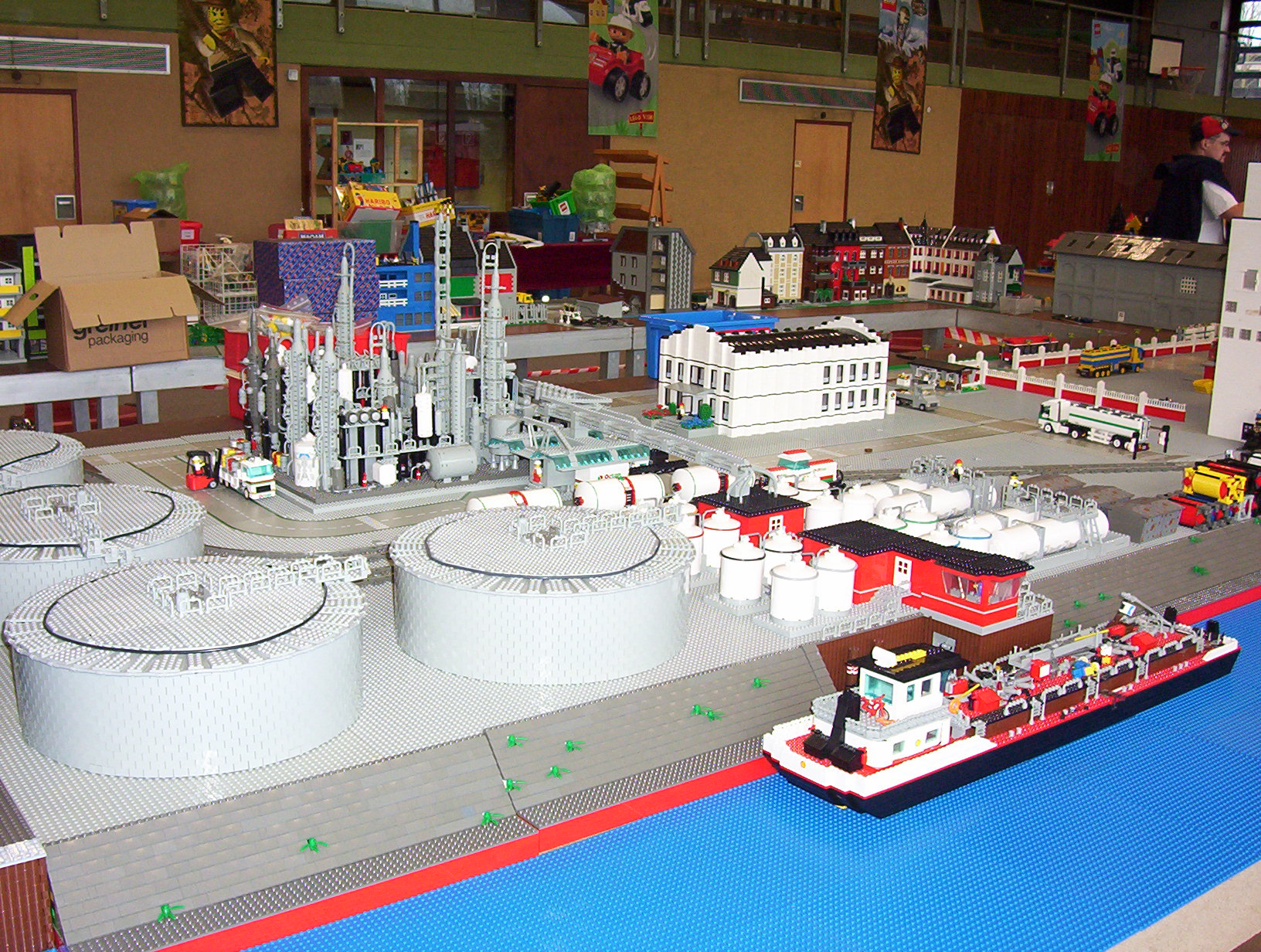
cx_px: 630
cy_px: 476
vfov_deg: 33.7
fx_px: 1570
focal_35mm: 43
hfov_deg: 43.8
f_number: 2.73
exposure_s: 1/60
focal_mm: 5.77
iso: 140
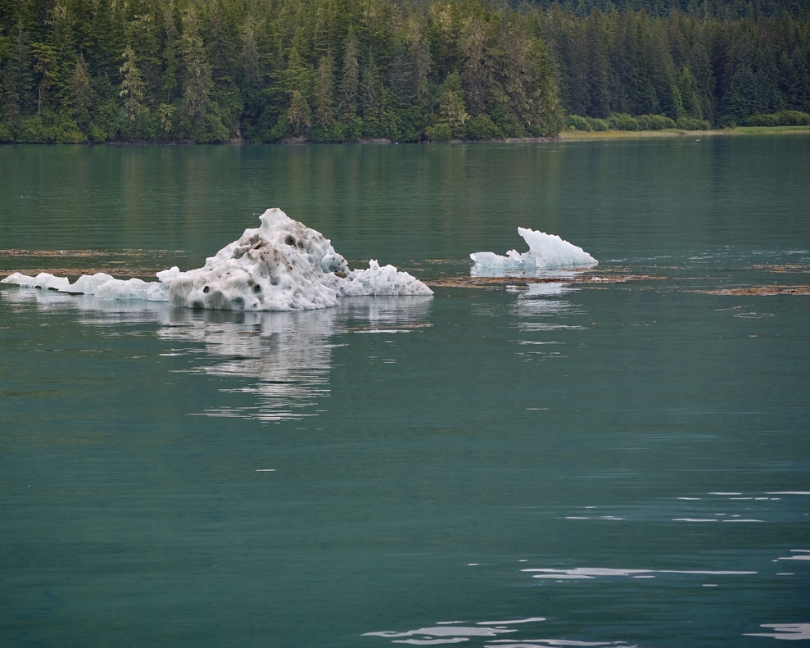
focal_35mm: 141
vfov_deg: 10.9
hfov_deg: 13.7
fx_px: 3380
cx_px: 336
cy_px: 315
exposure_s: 1/250
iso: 100
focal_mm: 116
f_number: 5.6
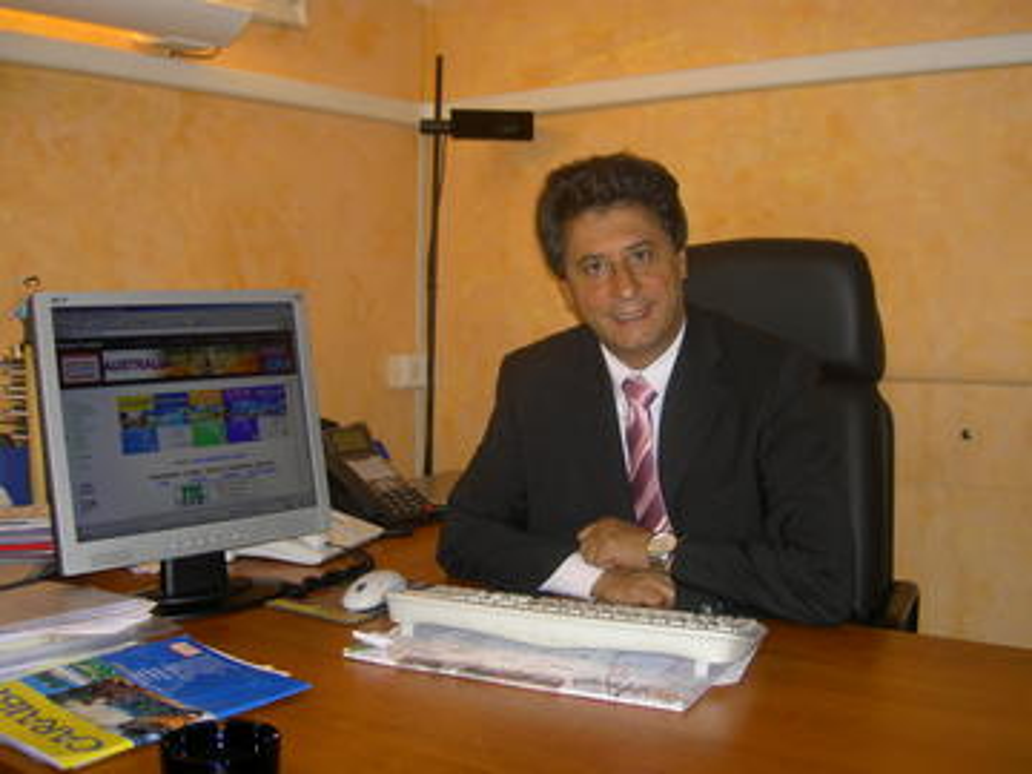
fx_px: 1163
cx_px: 516
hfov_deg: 47.9
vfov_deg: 36.8
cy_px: 387
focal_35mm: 39
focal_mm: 8
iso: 100
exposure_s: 1/60
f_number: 2.8
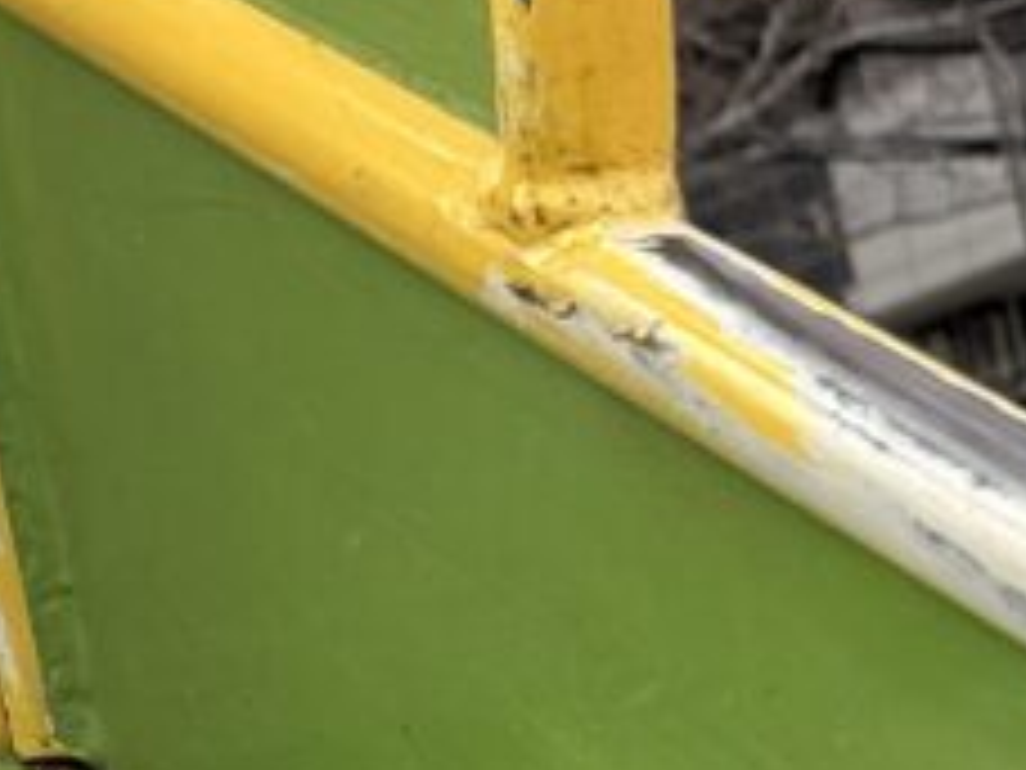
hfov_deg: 8.6
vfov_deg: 6.7
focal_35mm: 216
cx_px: -1080
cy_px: -644
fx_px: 6402
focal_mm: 6.76
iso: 64
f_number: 1.78
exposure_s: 1/3891
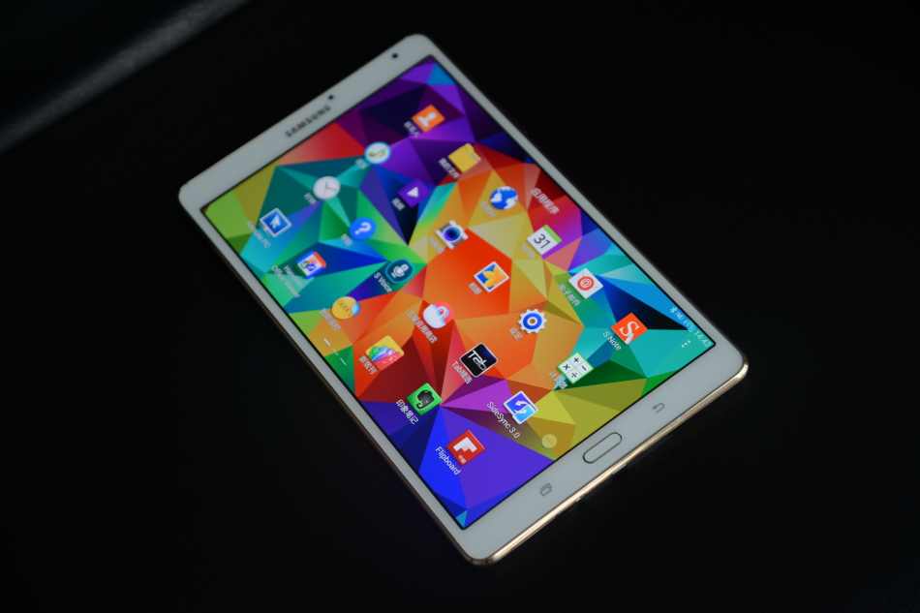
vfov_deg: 17.1
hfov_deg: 25.4
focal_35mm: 80
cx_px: 460
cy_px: 306
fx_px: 2044
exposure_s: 1/100
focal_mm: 80
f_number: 4.5
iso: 400
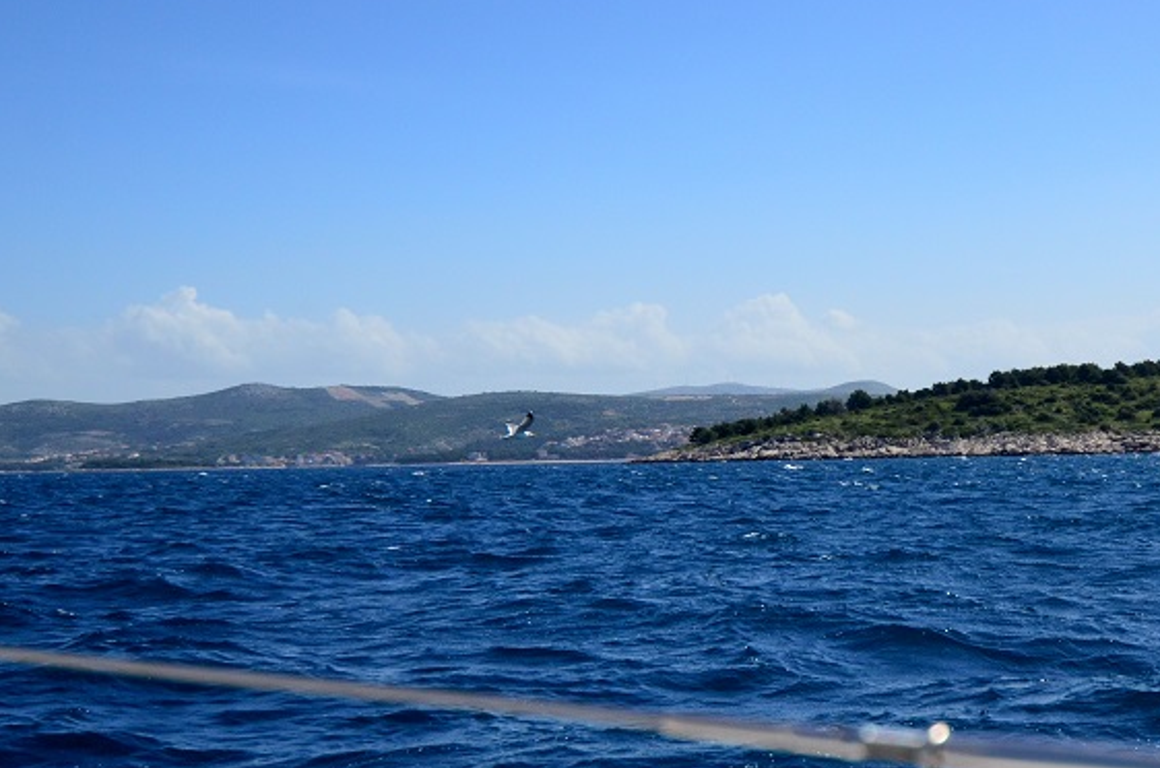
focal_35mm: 64
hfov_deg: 31.1
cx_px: 831
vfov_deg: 21.1
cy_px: 437
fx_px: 2058
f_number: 4.5
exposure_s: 1/8000
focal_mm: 24
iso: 720
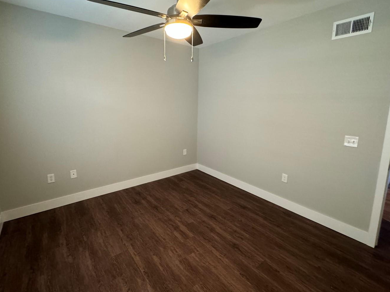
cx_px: 188
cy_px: 131
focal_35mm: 17
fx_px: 191
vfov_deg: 74.5
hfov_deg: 91.0
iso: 400
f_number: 2.2
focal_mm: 2.22
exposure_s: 1/60
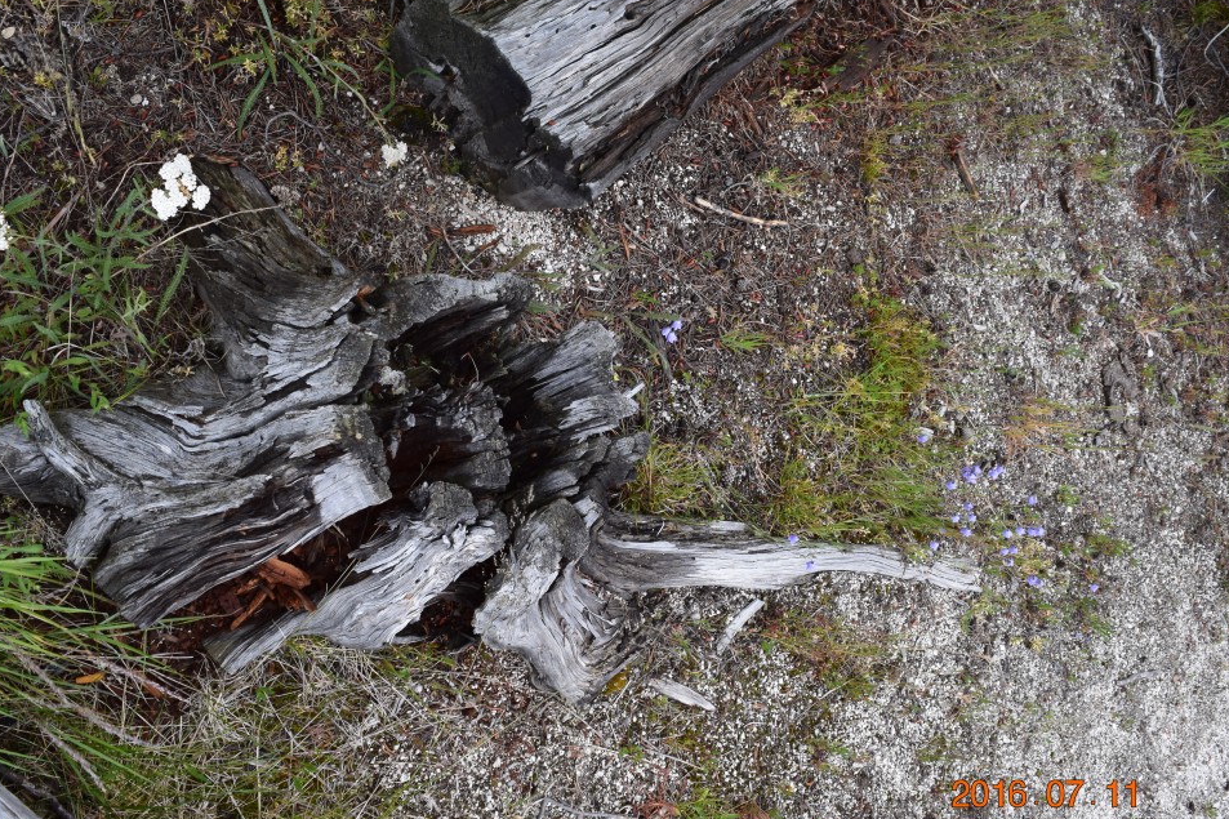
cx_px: 605
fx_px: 990
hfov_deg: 63.7
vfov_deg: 44.9
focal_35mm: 29
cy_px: 420
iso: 400
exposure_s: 1/100
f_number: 9
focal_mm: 18
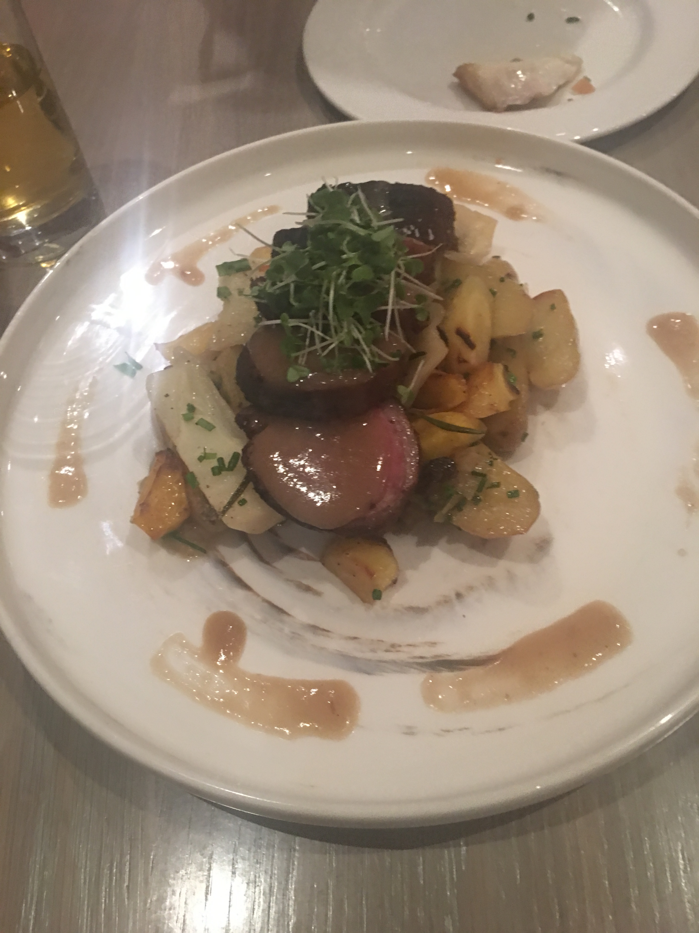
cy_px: 466
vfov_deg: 61.7
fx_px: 781
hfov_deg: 48.2
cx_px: 350
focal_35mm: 29
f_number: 2.2
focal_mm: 4.15
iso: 64
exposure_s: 1/4
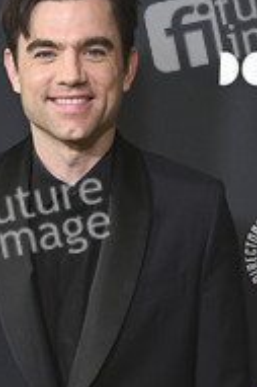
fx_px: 1255
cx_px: 65
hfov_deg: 11.7
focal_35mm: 117
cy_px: 328
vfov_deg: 17.3
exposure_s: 1/320
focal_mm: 56
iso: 2000
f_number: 5.6
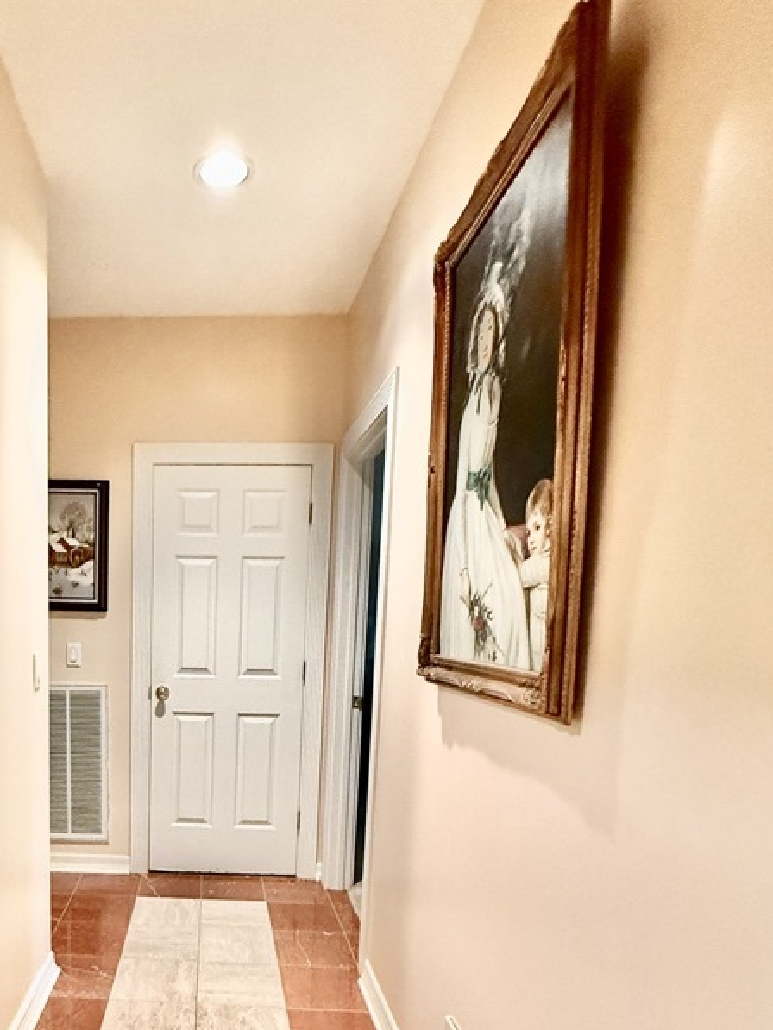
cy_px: 714
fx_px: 714
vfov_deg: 68.8
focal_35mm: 24
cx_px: 167
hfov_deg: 53.5
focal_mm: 2.22
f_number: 2.2
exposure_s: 1/60
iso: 800
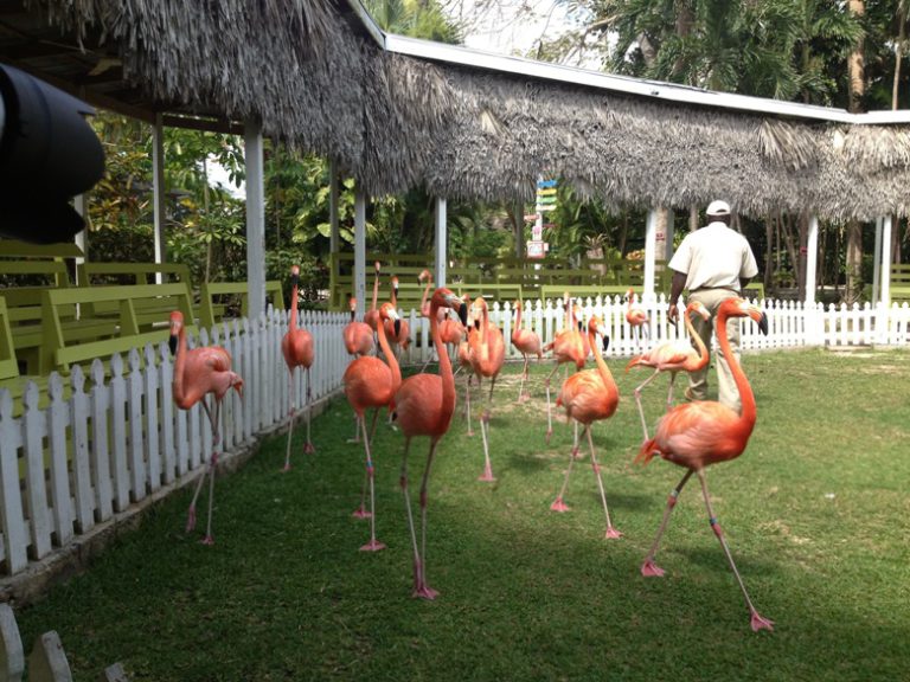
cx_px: 455
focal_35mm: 35
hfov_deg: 52.6
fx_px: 920
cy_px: 341
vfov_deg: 40.7
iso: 80
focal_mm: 4.28
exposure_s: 1/746
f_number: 2.4
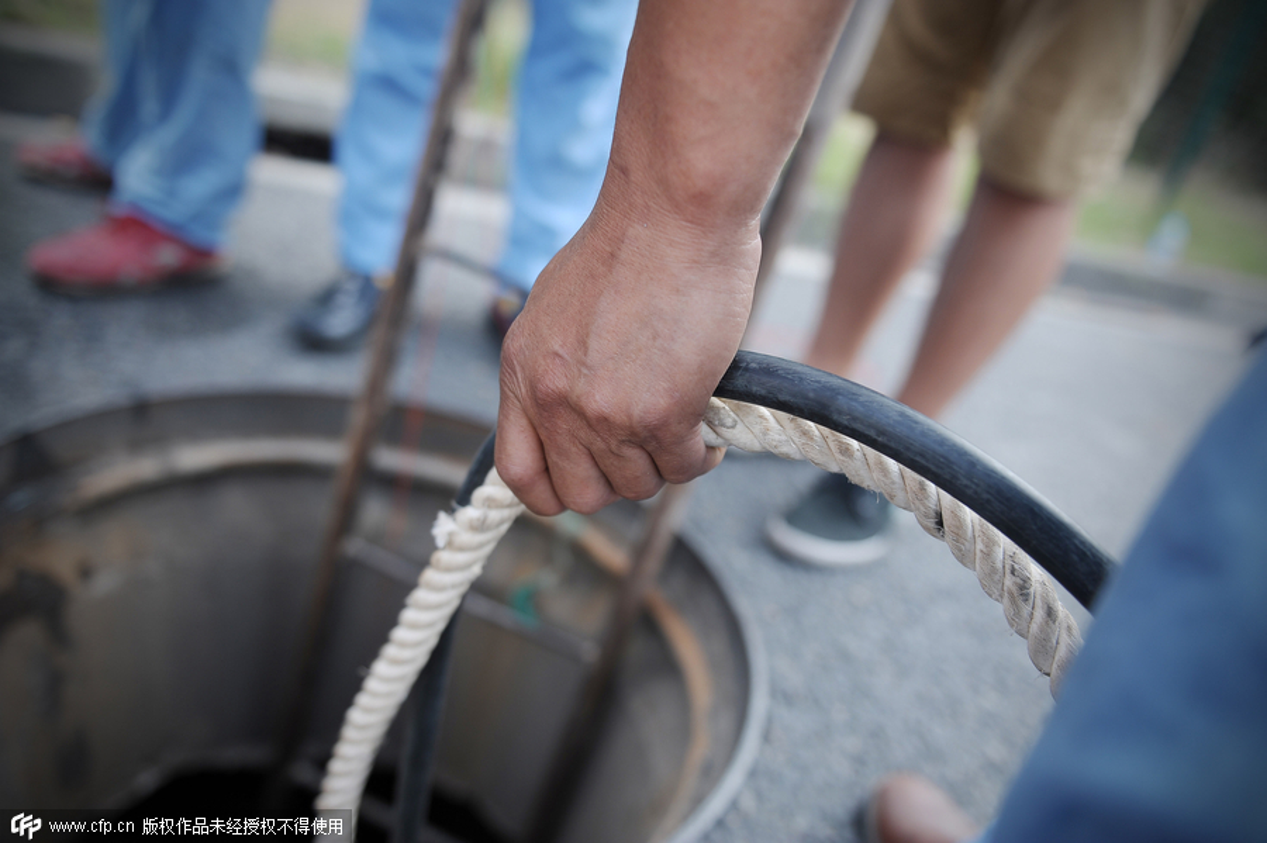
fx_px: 1020
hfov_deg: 63.7
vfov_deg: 44.9
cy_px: 422
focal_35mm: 29
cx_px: 634
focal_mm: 29
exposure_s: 1/320
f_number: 2.8
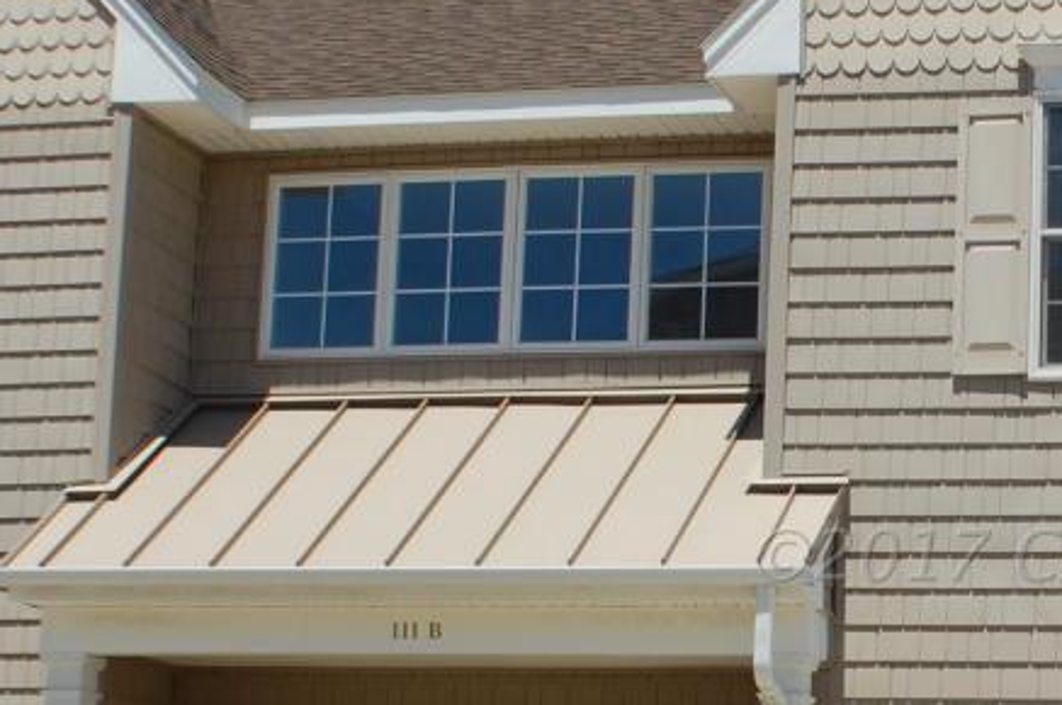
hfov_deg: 15.9
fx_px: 3741
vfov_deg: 10.7
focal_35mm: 127
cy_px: 554
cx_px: 1032
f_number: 10
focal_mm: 32
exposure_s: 1/400
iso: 200
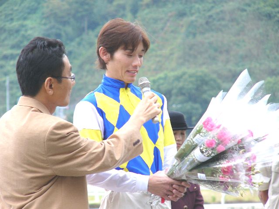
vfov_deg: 5.4
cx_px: 140
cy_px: 104
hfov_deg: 7.2
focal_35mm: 275
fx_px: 2216
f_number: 2.8
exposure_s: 1/50
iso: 50
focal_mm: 45.9
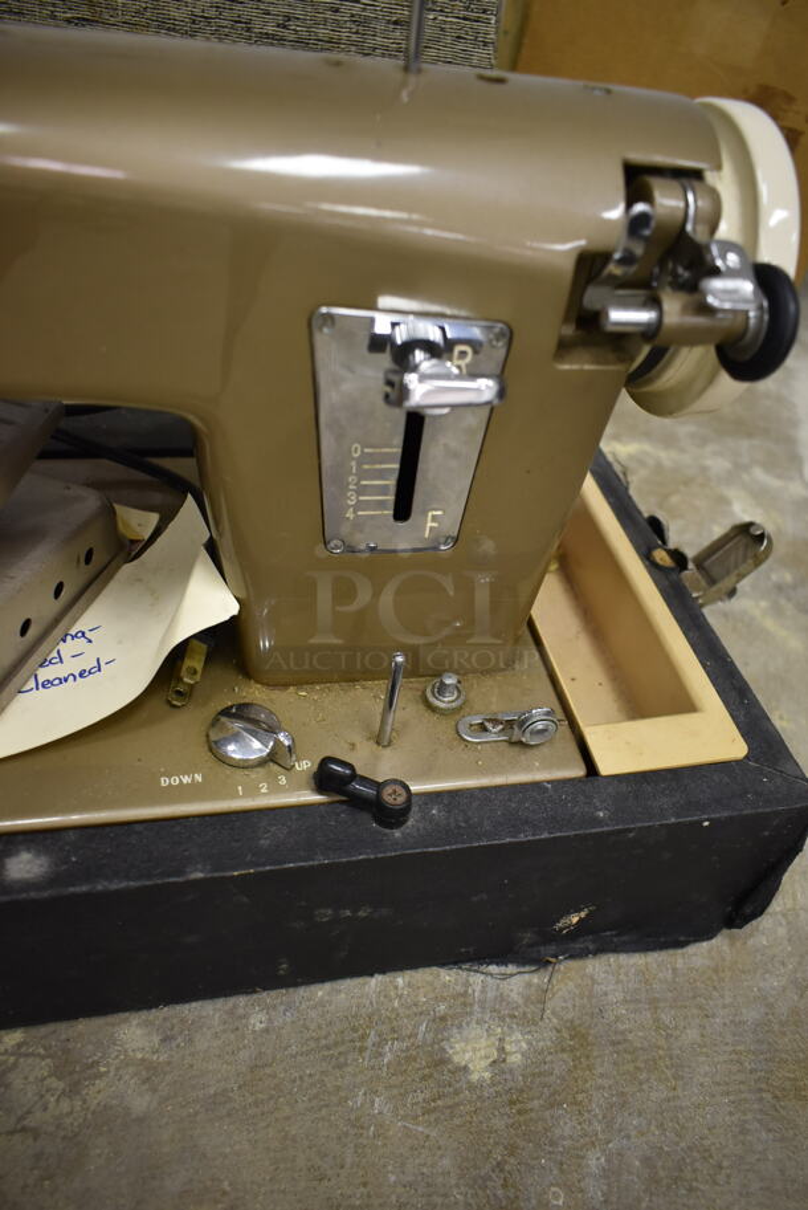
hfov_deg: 48.0
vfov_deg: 67.3
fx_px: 908
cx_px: 404
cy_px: 605
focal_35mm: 27
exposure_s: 1/30
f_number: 3.5
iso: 560
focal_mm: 18
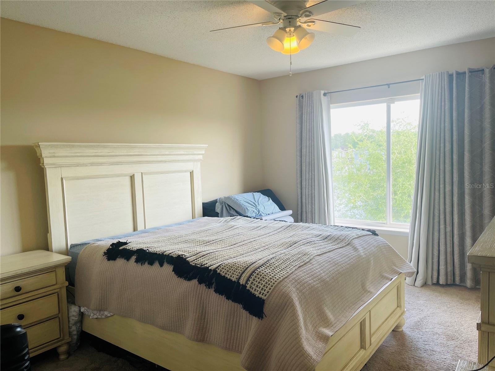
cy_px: 186
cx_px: 248
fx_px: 357
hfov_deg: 69.4
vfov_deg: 54.9
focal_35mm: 25
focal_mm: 5.1
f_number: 1.6
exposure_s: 1/120
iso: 40
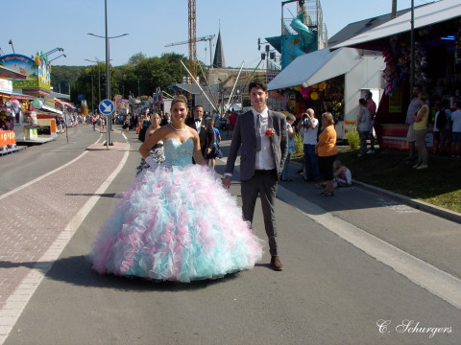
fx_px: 533
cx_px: 230
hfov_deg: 46.8
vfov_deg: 36.0
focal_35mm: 40
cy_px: 172
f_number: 5.6
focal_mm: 6.2
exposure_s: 1/280
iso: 70
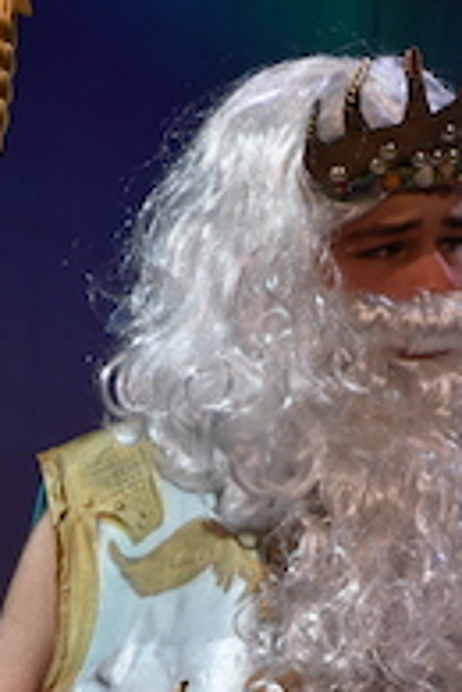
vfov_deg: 2.6
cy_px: 745
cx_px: 309
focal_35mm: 783
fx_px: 15072
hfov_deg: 1.8
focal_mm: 170
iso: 900
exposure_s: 1/1000
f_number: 5
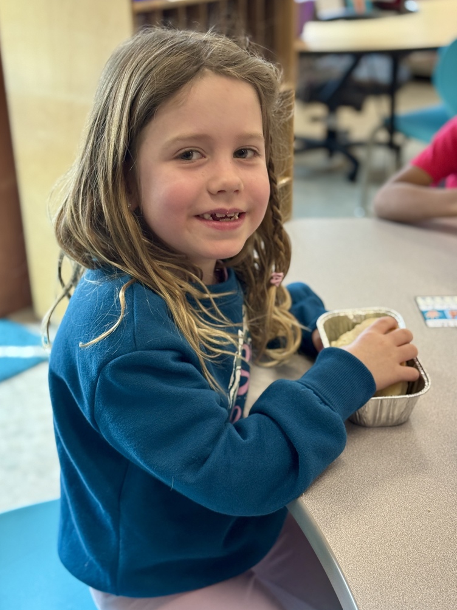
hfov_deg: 29.7
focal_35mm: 49
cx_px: 228
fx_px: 863
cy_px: 307
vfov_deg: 38.9
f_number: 1.78
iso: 250
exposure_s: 1/60
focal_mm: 6.76
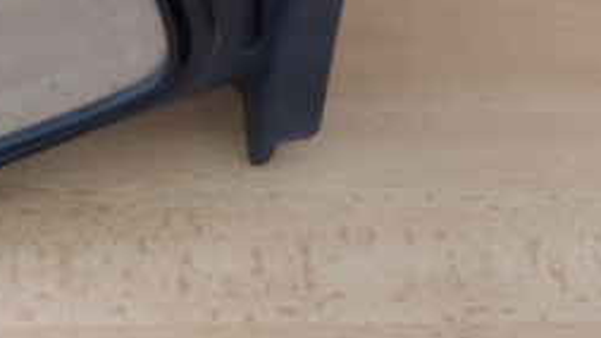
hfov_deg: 20.0
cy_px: -2
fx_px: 1674
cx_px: 79
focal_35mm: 105
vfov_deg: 11.4
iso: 100
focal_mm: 6.83
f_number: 4.6
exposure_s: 1/40
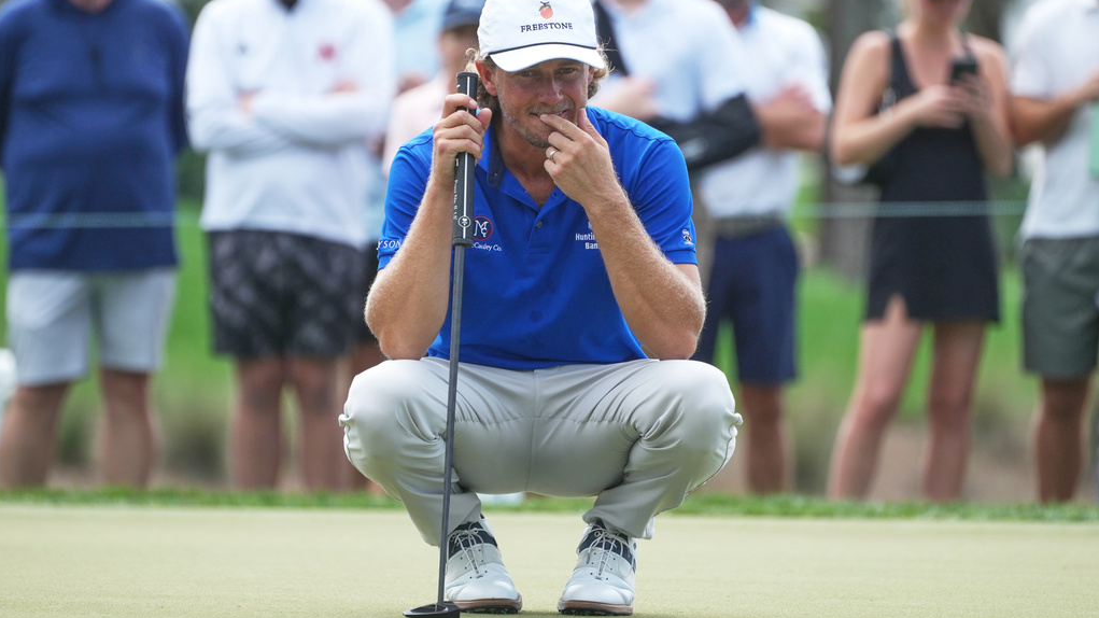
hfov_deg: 3.5
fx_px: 17949
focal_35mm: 616
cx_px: 549
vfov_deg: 2.0
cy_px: 307
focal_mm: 391
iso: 400
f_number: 5.6
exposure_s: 1/1000
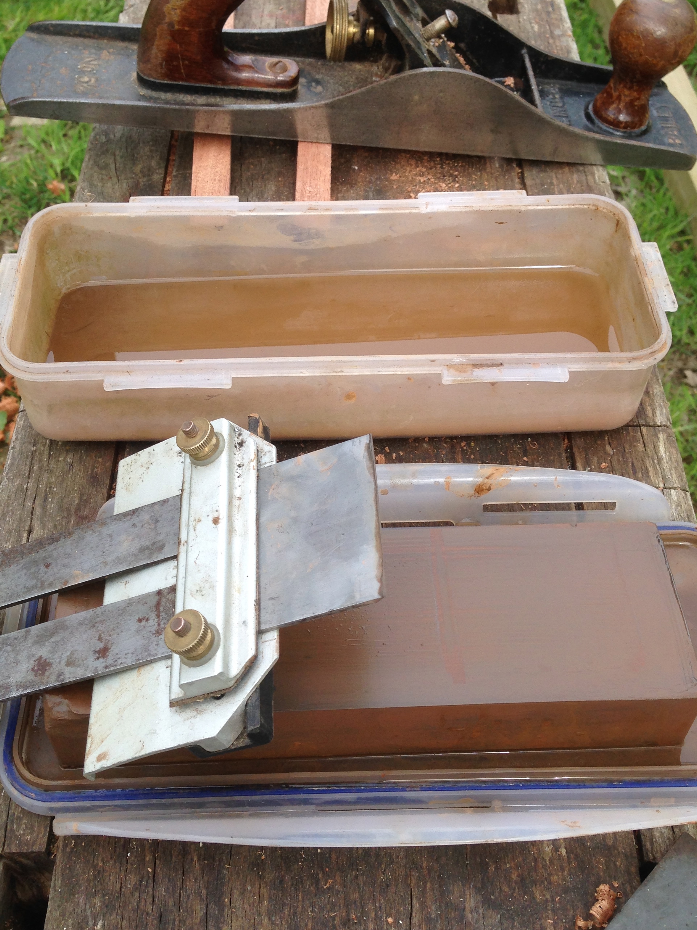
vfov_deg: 44.6
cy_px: 388
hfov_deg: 34.3
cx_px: 322
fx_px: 1128
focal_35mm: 42
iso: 50
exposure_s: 1/350
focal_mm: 4.12
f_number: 2.4
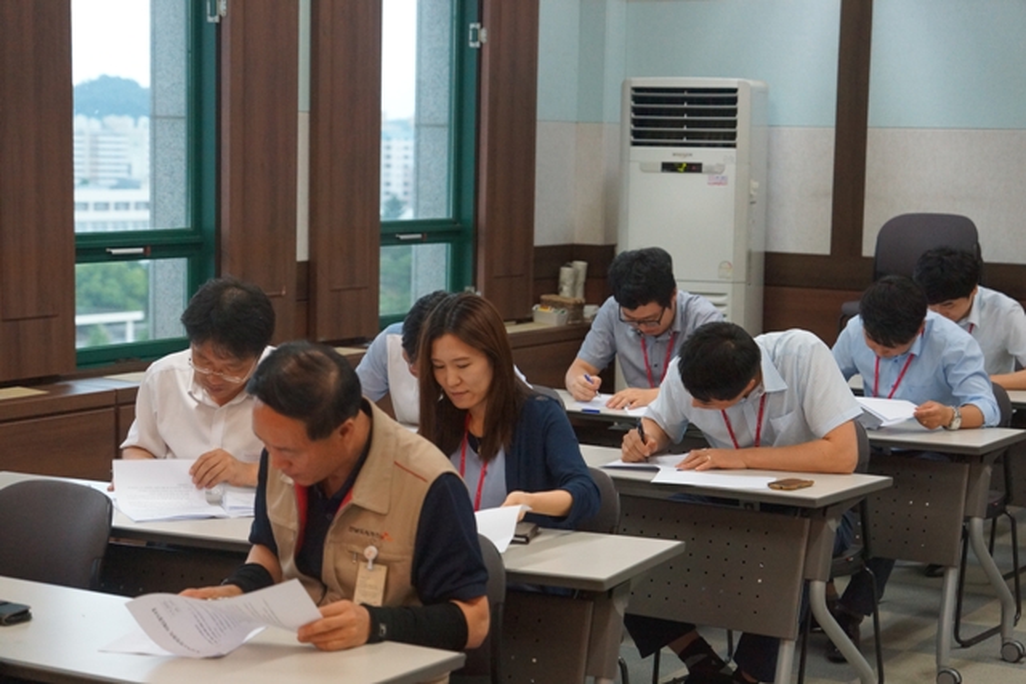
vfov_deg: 18.2
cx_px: 513
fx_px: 2138
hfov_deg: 27.0
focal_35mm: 75
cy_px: 342
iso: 1600
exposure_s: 1/160
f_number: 3.2
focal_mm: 50
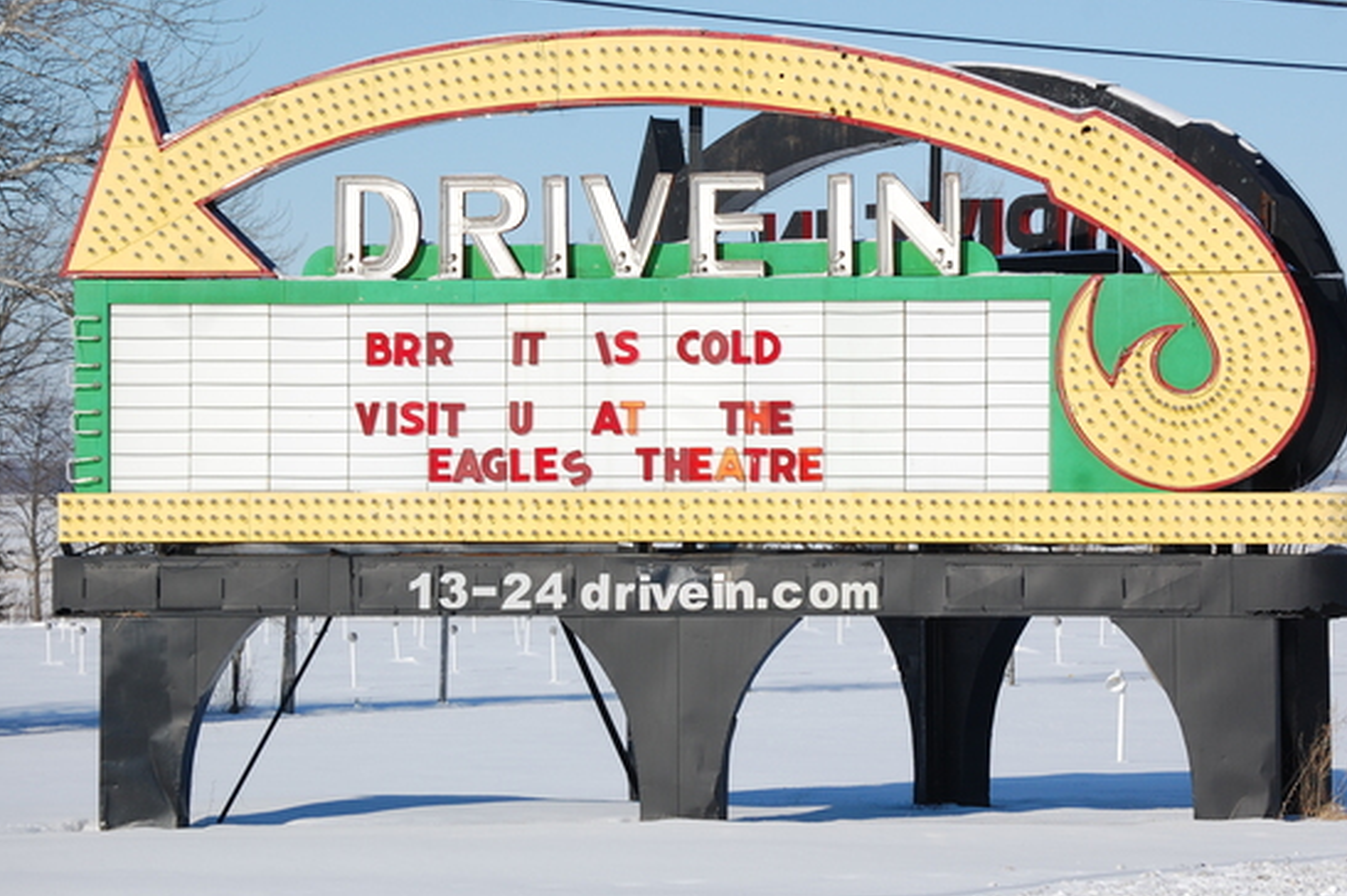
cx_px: 729
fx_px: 5908
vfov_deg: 8.7
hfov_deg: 13.0
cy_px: 409
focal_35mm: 158
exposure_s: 1/1250
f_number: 9
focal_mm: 90
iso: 200
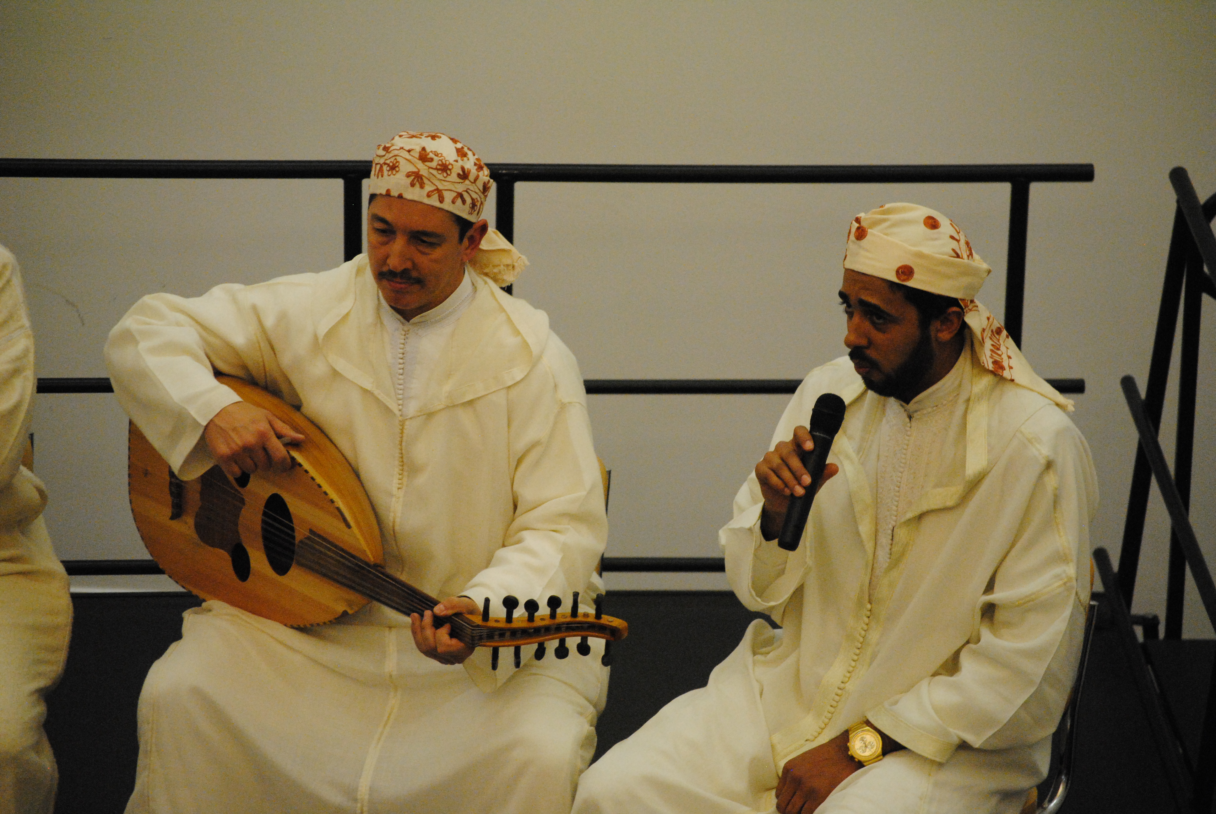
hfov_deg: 13.0
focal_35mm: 158
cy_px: 407
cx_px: 608
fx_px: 5326
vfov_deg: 8.7
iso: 1600
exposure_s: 1/80
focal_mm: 105
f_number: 4.5
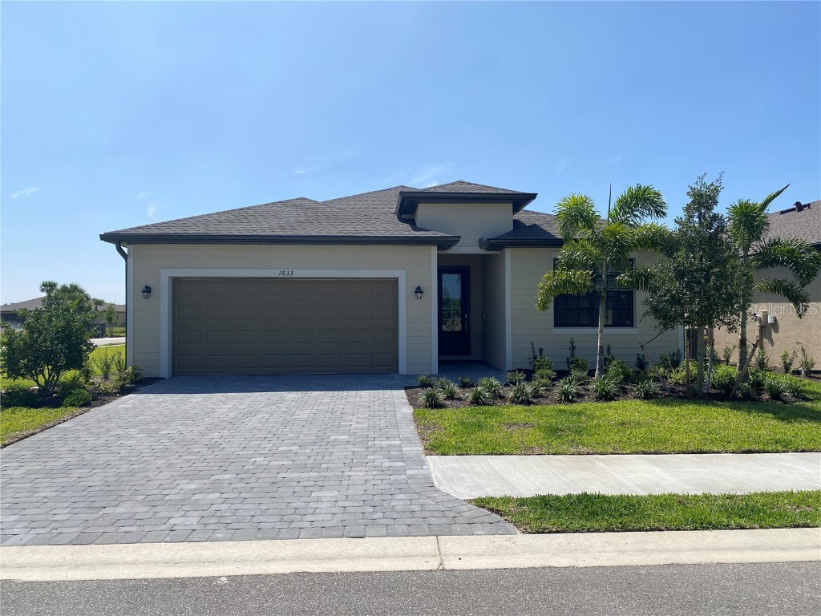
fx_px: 617
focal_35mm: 26
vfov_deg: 53.1
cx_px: 410
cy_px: 308
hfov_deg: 67.3
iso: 32
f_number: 1.8
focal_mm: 4.25
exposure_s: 1/4608
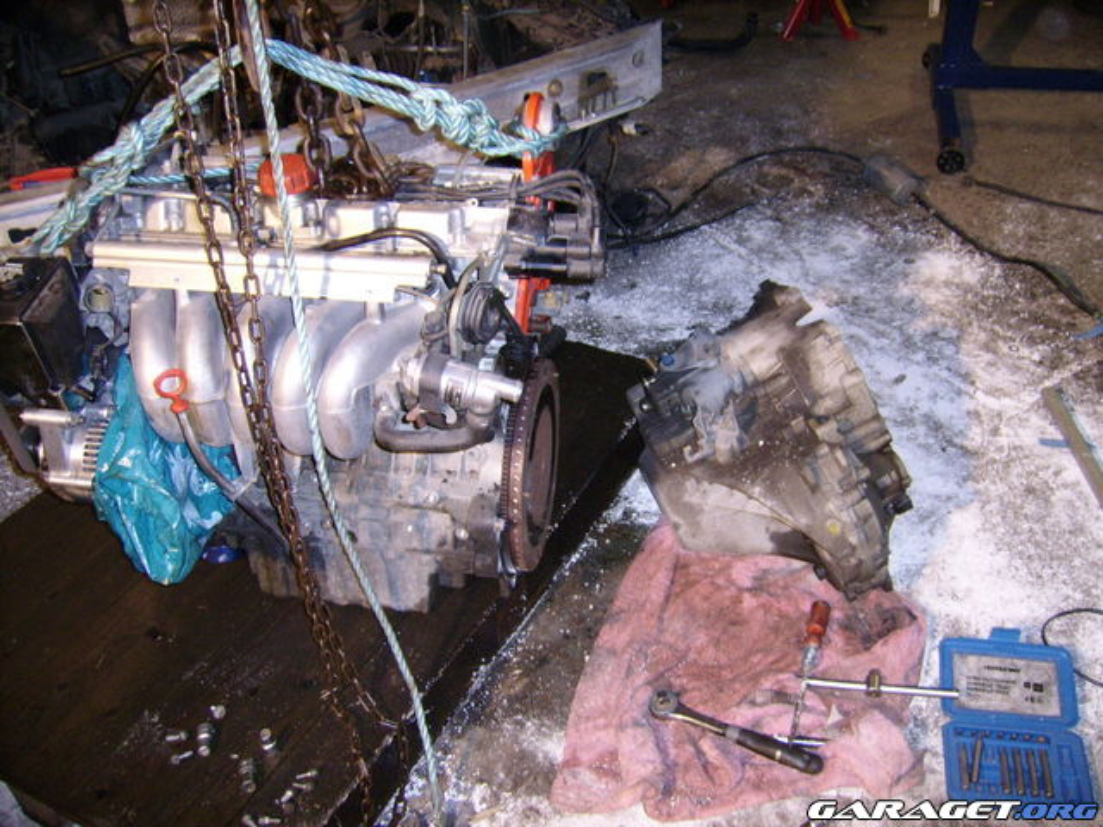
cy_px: 414
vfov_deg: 40.7
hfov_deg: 52.6
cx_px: 552
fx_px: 1115
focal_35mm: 35
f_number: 2.8
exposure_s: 1/30
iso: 218
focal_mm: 5.95
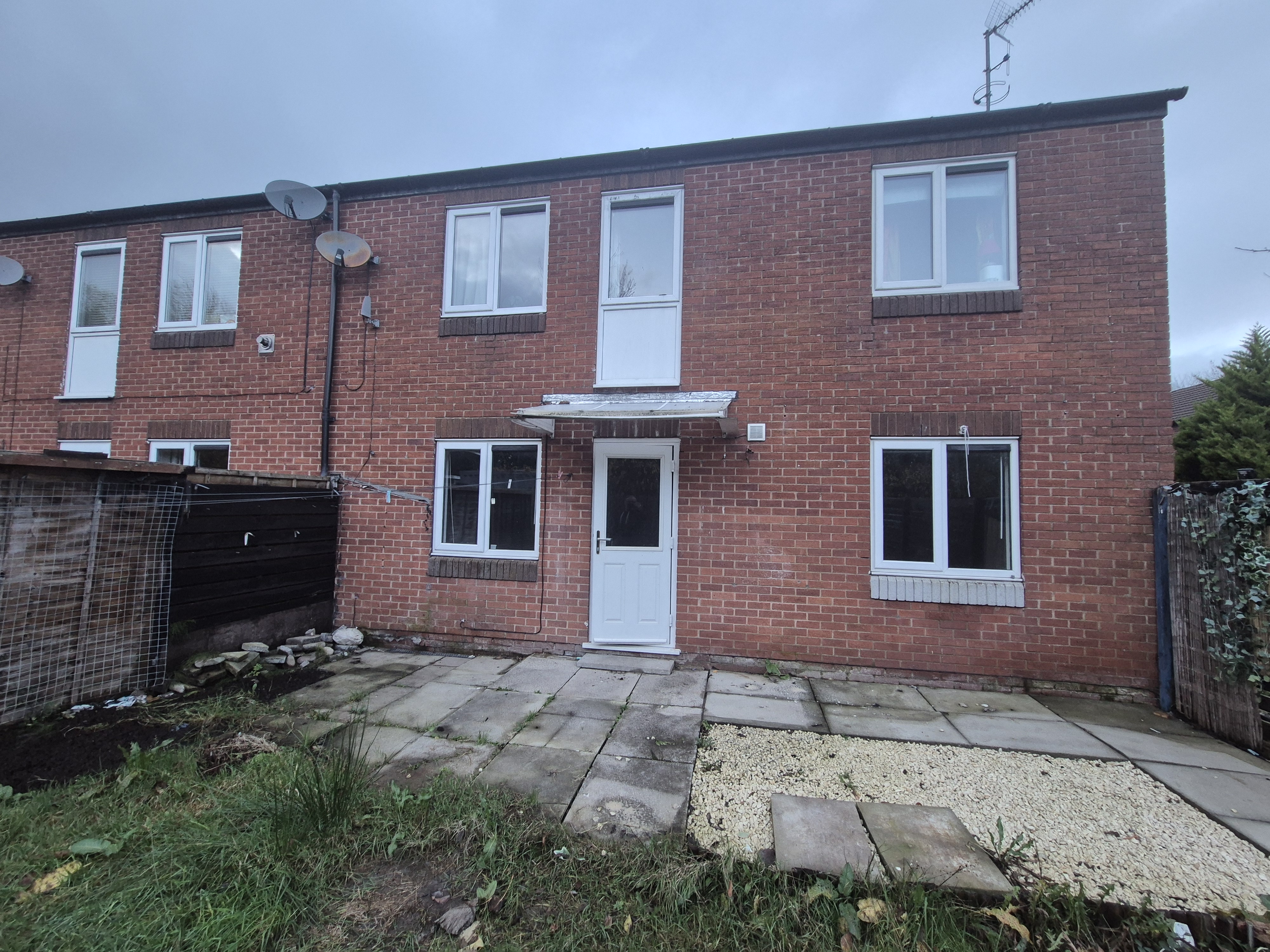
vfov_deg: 89.9
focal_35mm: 13
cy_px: 476
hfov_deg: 106.2
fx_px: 477
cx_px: 635
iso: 200
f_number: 2.2
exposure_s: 1/50
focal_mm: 2.2
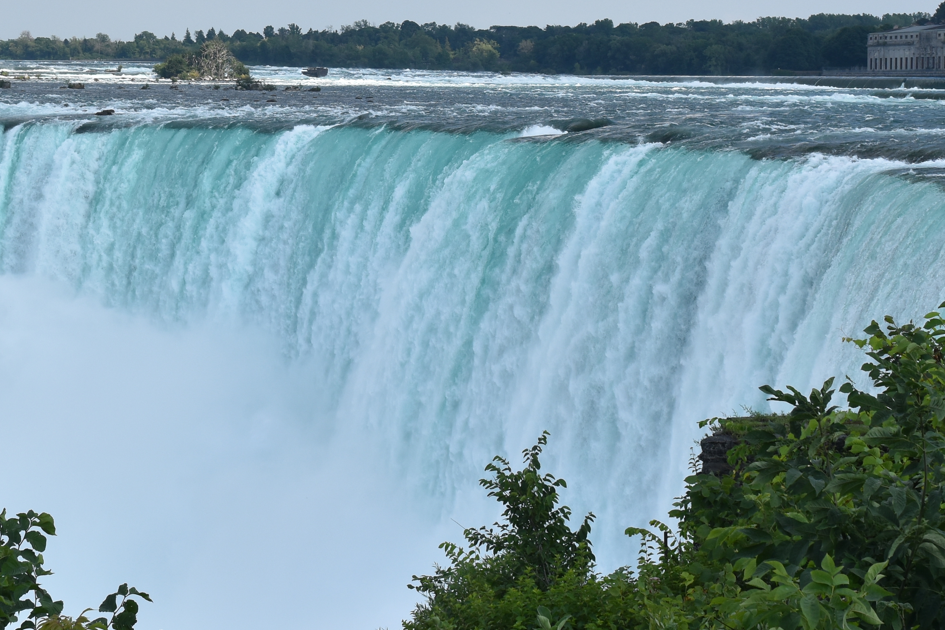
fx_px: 2233
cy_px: 129
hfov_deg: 23.9
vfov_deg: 16.0
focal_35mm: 85
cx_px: 396
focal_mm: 27
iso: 200
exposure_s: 1/400
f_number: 10
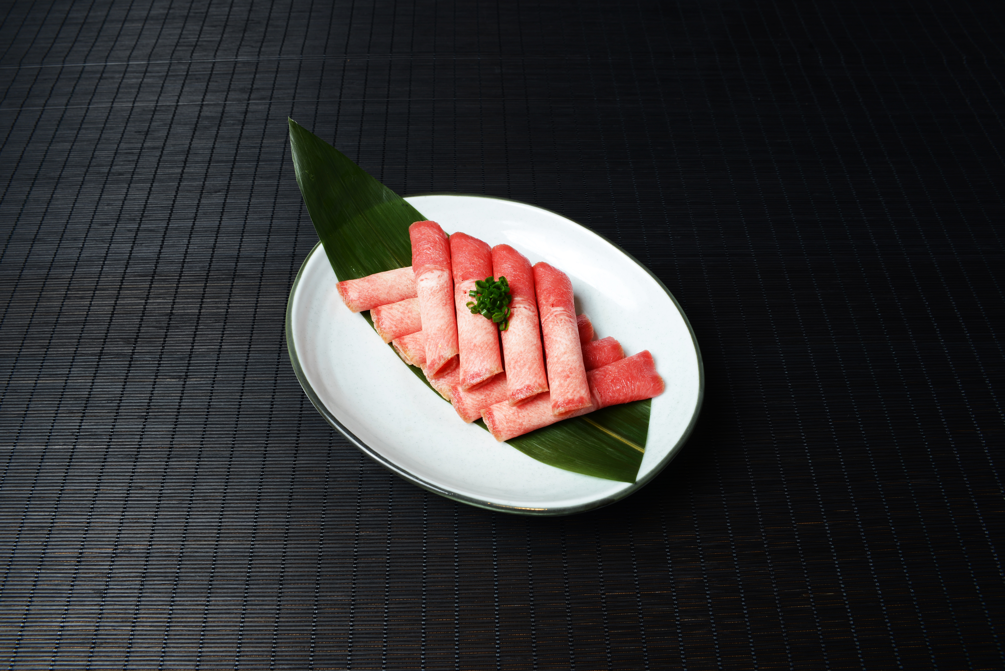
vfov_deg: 42.4
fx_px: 866
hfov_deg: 60.3
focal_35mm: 31
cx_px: 502
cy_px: 336
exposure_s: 1/60
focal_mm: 31
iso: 100
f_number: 11
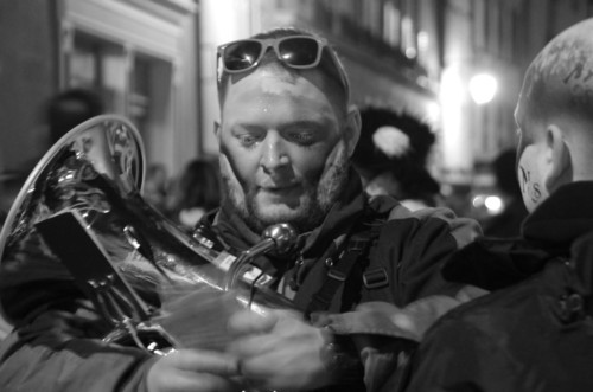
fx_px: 1923
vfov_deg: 11.7
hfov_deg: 17.5
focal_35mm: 117
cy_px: 196
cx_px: 296
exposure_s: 1/5
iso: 3200
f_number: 5.6
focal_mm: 78
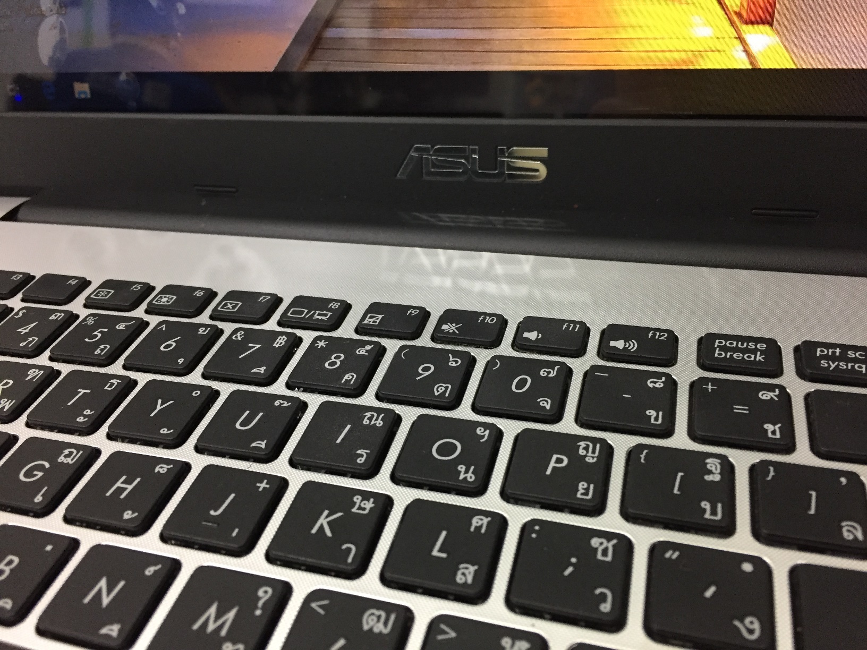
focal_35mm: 29
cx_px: 434
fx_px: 726
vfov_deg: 48.2
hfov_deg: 61.7
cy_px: 325
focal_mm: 4.15
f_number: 2.2
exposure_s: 1/33
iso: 200
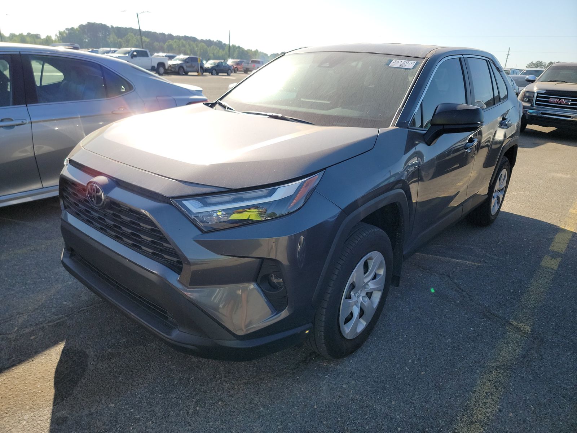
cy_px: 216
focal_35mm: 24
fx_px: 400
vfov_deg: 56.8
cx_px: 288
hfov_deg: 71.6
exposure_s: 1/584
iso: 50
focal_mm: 6.7
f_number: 1.8
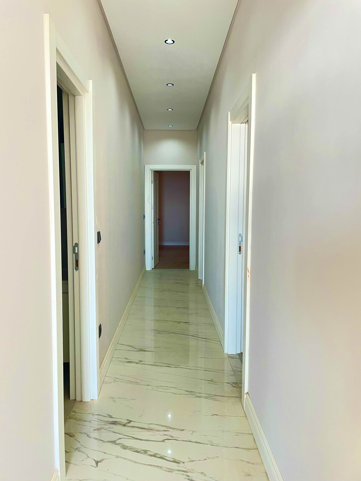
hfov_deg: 53.1
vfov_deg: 67.3
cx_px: 180
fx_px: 362
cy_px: 240
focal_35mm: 26
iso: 125
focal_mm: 4.2
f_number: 1.6
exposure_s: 1/96
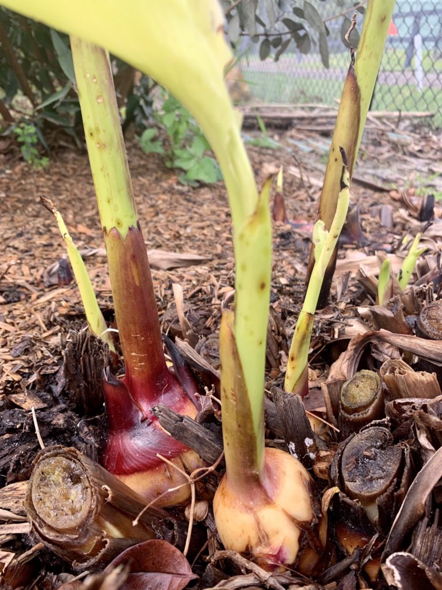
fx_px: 443
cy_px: 295
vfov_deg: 67.3
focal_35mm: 26
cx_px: 221
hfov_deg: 53.1
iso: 32
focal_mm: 4.25
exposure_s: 1/121
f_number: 1.8
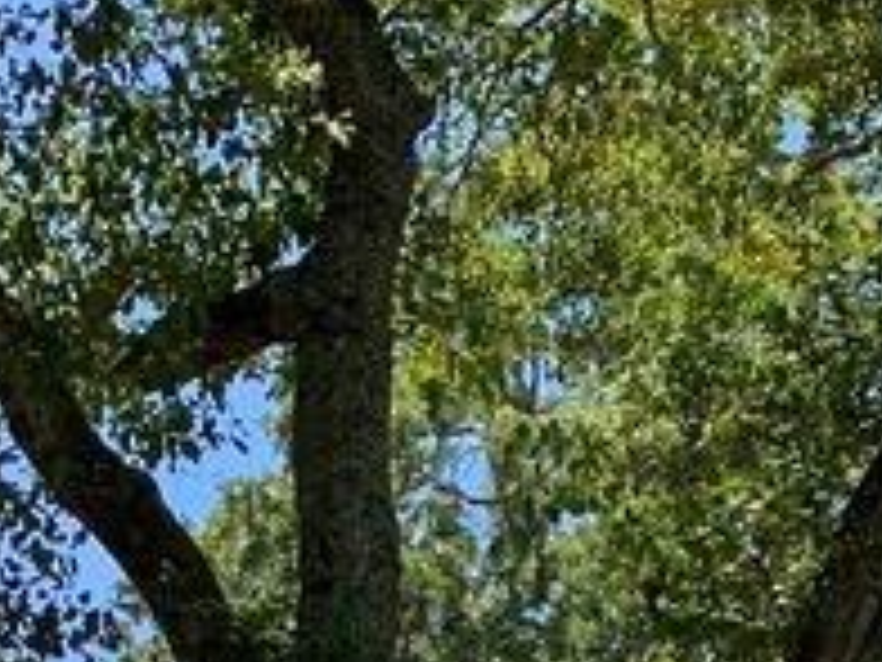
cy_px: 1630
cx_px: 621
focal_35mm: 136
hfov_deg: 14.5
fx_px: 3465
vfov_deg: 9.6
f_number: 1.8
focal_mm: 4.25
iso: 25
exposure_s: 1/673
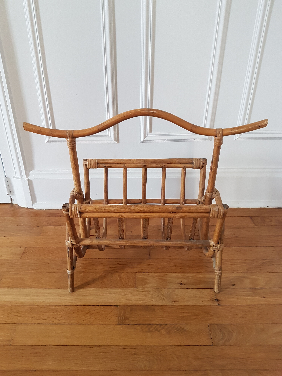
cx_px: 141
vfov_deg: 67.3
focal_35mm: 26
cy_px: 188
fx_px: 282
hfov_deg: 53.1
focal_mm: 4.2
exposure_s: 1/30
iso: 160
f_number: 1.7
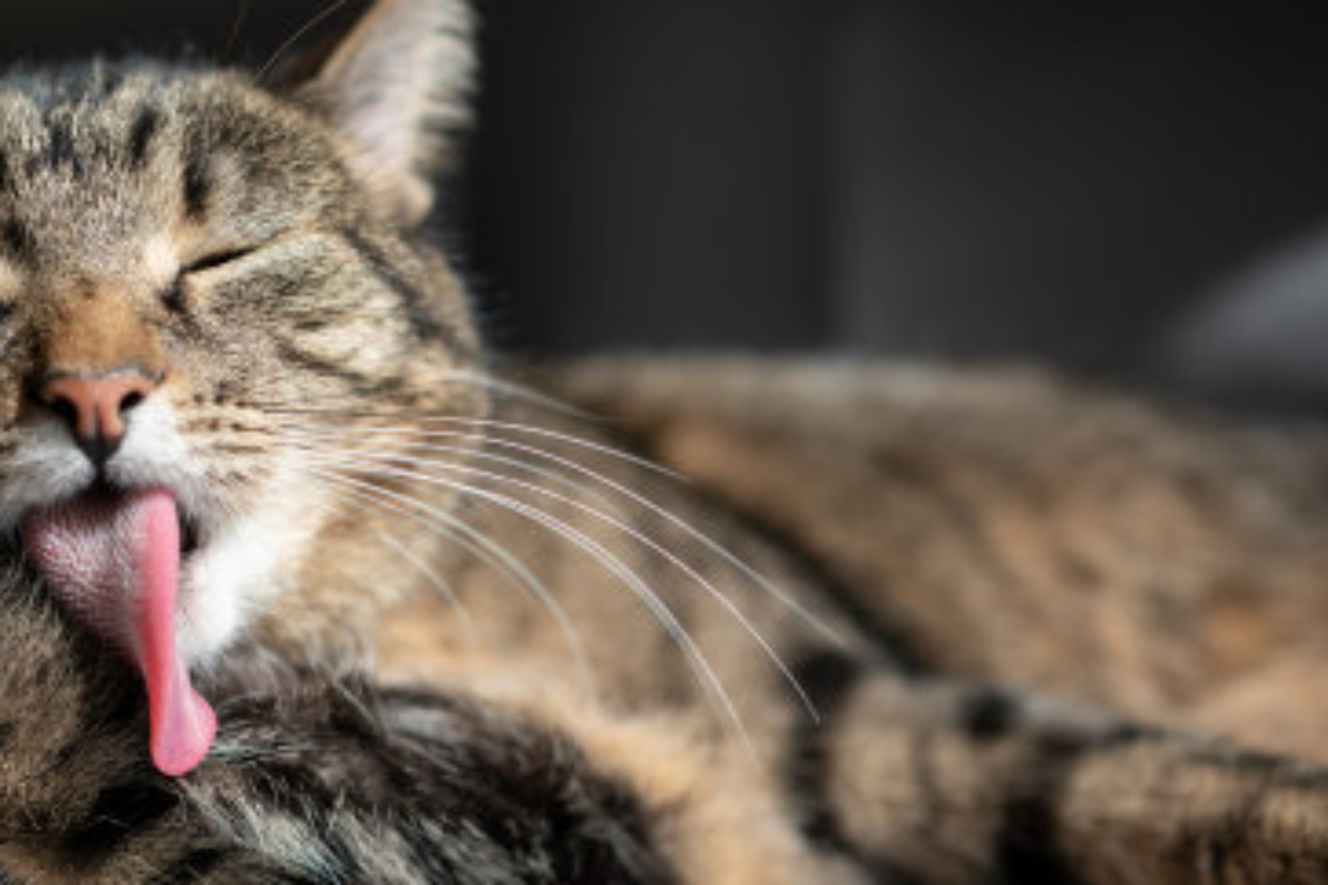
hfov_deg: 33.6
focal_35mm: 59
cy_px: 497
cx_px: 435
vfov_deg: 23.0
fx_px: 2176
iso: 100
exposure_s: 1/800
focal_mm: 35
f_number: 2.8
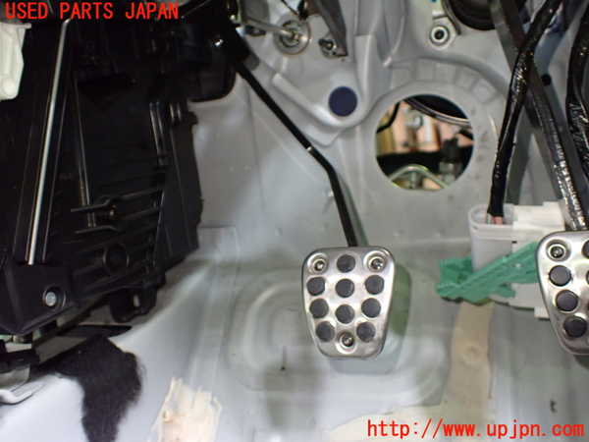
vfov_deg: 46.8
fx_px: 510
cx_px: 294
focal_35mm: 30
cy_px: 221
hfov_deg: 60.0
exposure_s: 1/60
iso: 800
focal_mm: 5.4
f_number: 2.3
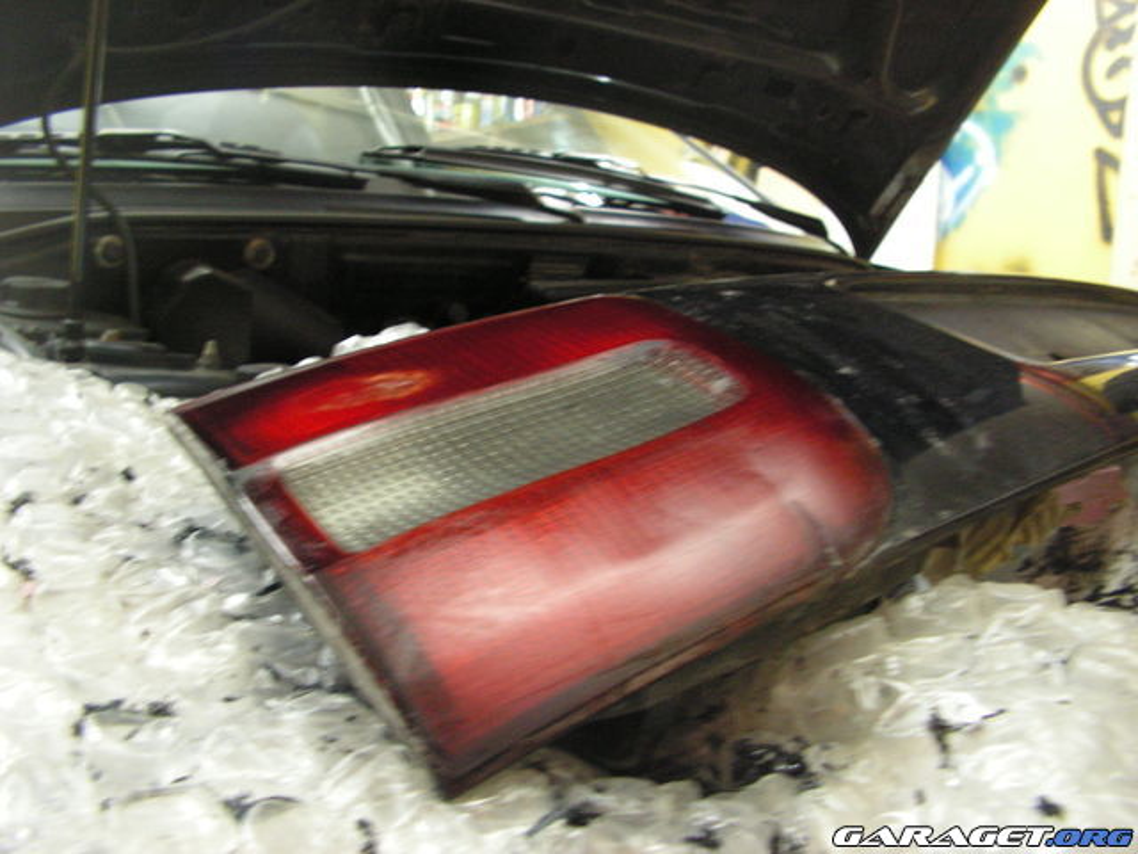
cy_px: 427
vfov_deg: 39.7
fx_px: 1183
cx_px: 569
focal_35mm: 36
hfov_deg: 51.4
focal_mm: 6
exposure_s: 1/2.5
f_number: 3.2
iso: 160
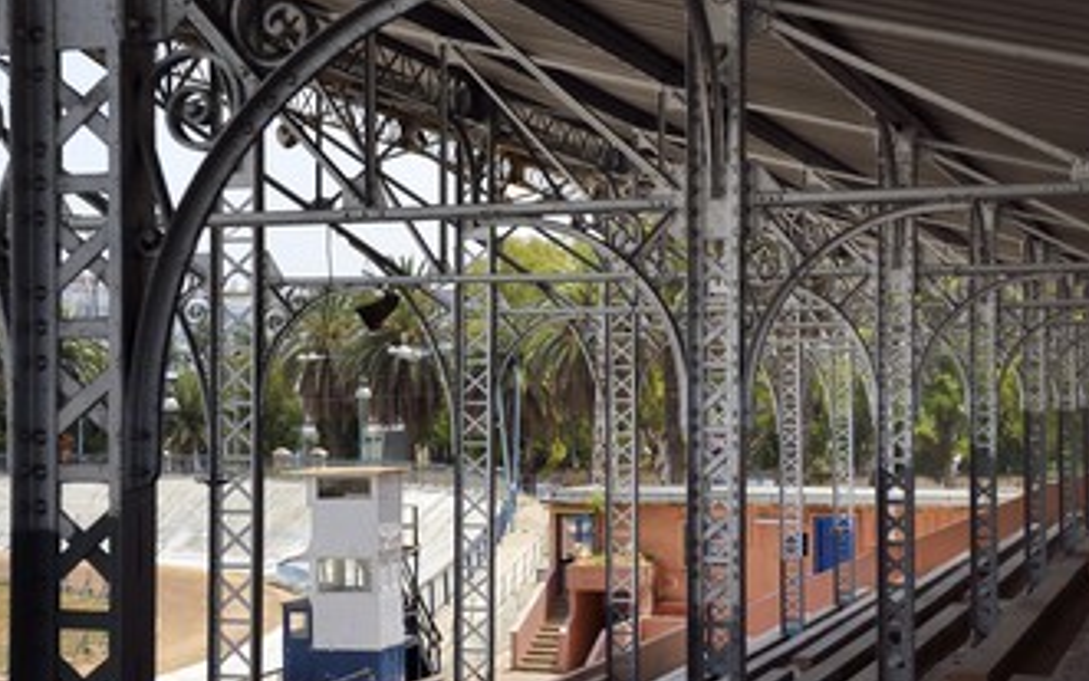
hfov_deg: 32.9
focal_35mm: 62
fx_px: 1840
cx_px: 625
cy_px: 368
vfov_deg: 21.0
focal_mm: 48
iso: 200
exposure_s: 1/250
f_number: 8
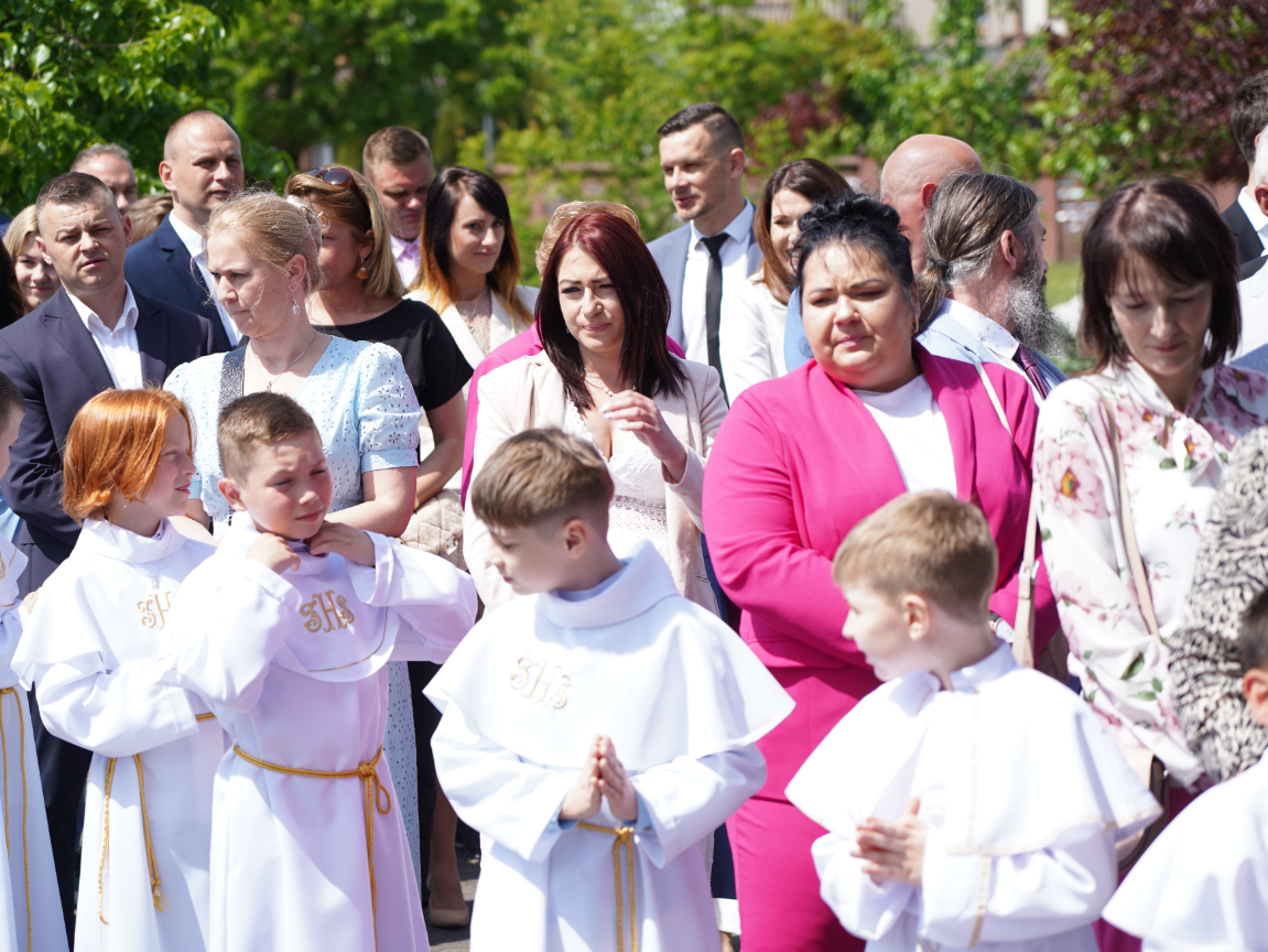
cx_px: 568
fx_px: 4177
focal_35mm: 114
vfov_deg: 13.0
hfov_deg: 17.3
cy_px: 475
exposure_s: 1/500
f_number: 4
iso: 100
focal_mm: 105
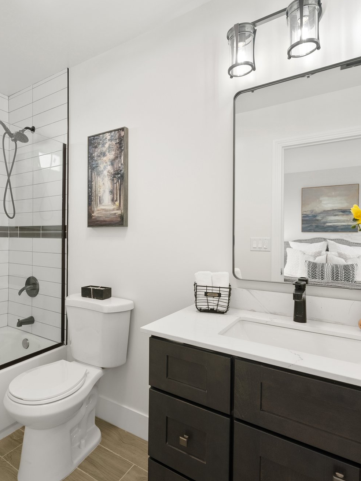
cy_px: 241
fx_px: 292
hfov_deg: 61.6
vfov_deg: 79.0
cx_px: 115
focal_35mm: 21
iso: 640
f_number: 8
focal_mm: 14
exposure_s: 1/13
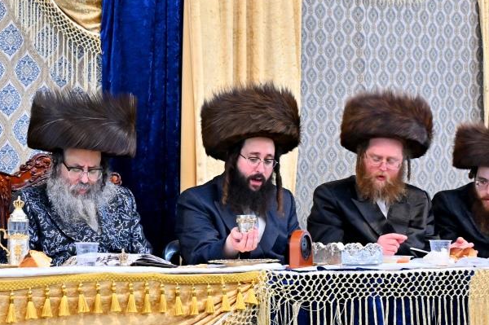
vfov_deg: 19.4
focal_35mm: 70
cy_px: 137
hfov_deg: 28.1
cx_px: 77
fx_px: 950
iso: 640
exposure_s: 1/160
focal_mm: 27.5
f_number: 4
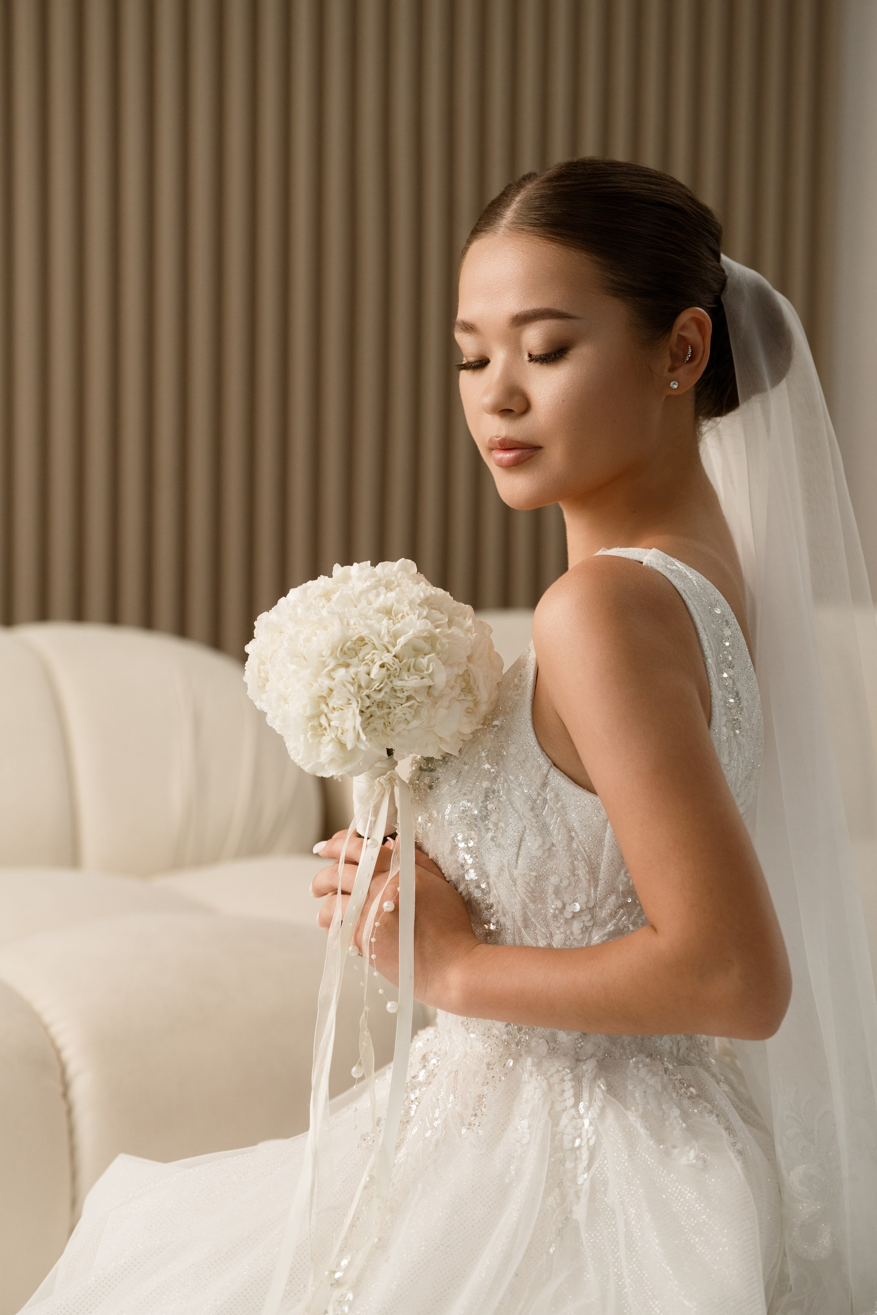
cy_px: 658
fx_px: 3873
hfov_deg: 12.9
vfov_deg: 19.3
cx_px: 438
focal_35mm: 106
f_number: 4
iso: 800
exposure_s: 1/125
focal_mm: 106
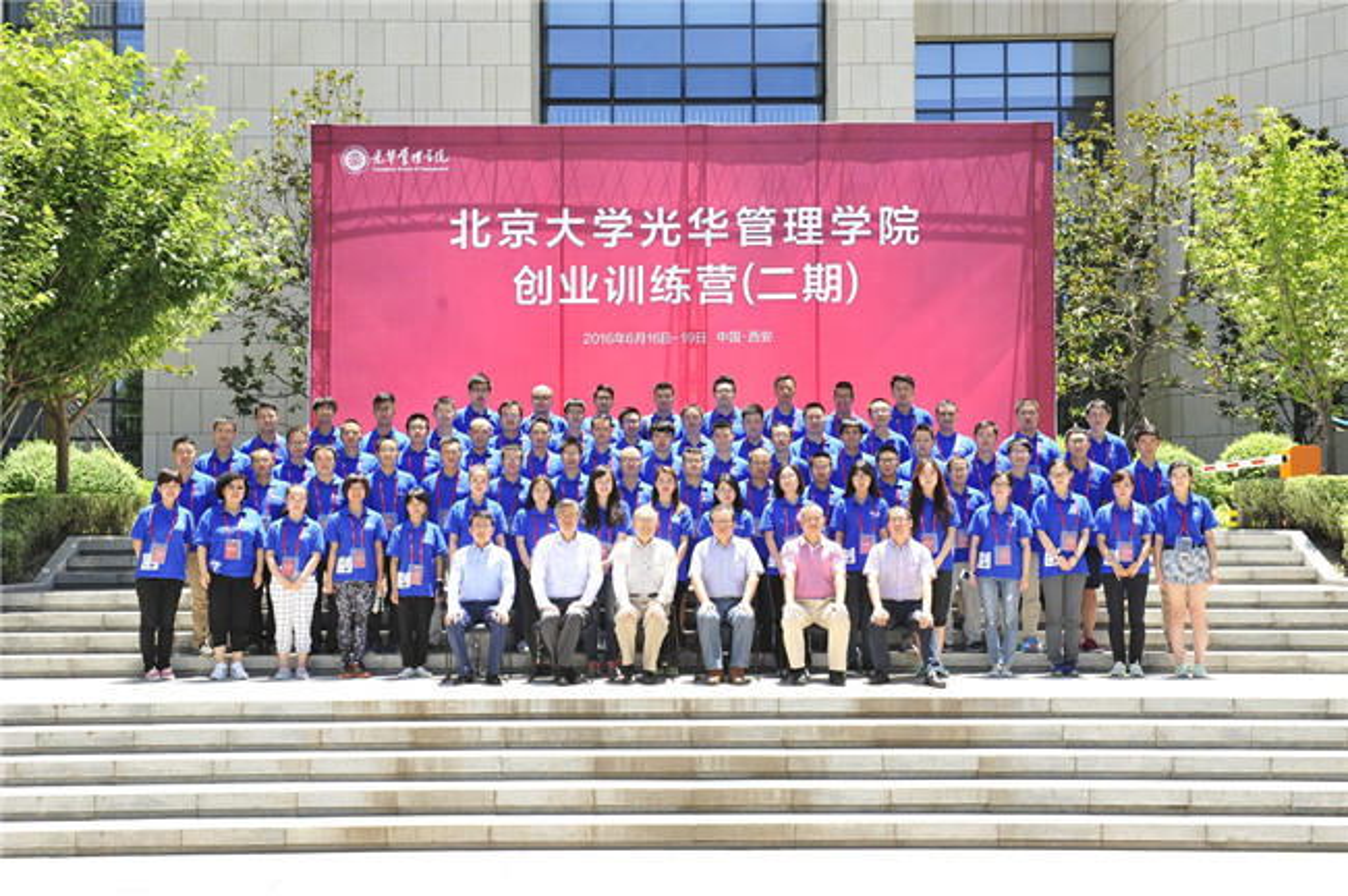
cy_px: 448
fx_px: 1870
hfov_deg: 39.6
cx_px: 674
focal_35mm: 50
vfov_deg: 26.9
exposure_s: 1/125
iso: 200
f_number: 8
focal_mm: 50
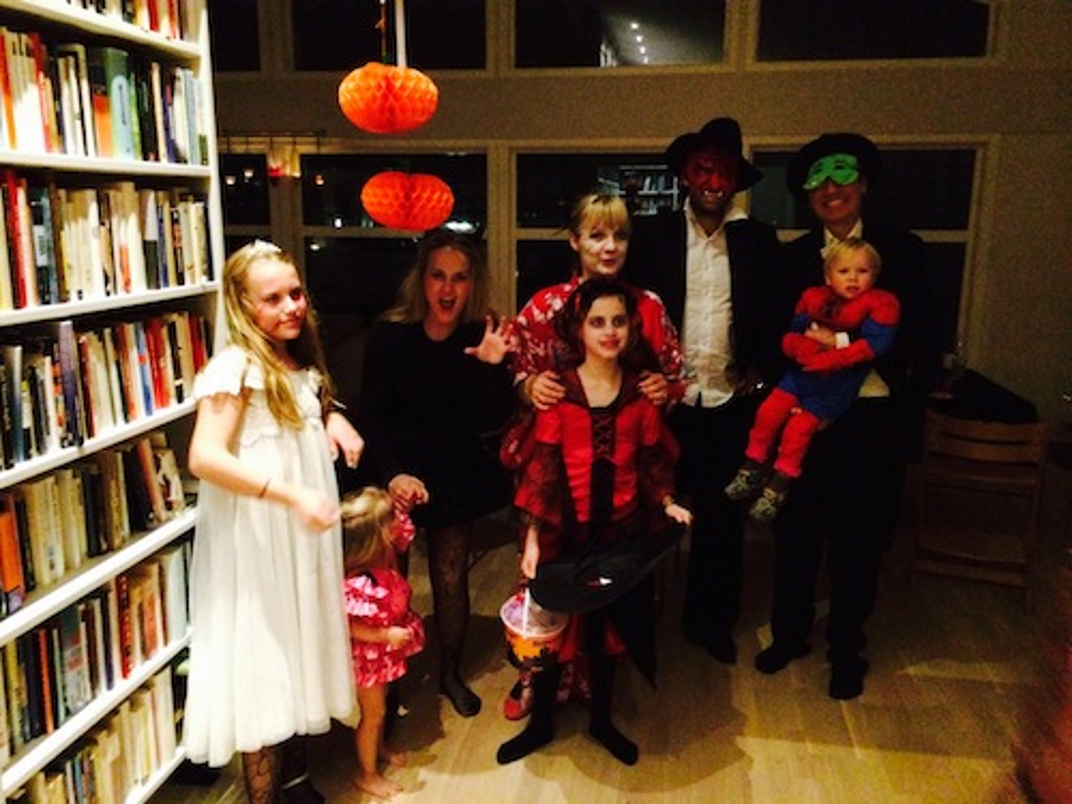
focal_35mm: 30
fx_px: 929
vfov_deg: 46.8
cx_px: 536
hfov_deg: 60.0
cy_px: 402
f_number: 2.2
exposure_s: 1/15
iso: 1000
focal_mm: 4.12
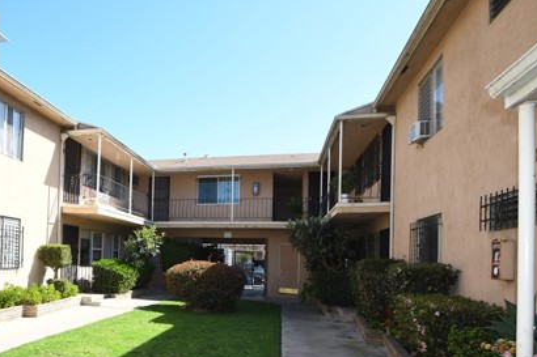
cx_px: 176
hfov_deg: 69.3
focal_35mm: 25
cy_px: 256
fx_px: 373
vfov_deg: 49.7
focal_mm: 11
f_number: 6.3
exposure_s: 1/160
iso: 100
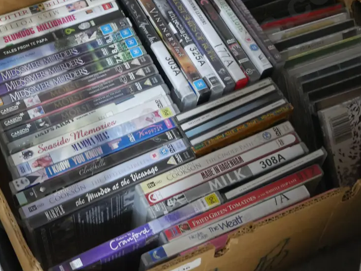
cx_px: 173
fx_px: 814
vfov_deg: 18.9
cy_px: 102
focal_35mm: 78
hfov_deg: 25.0
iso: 3200
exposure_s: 1/30
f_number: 5.3
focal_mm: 28
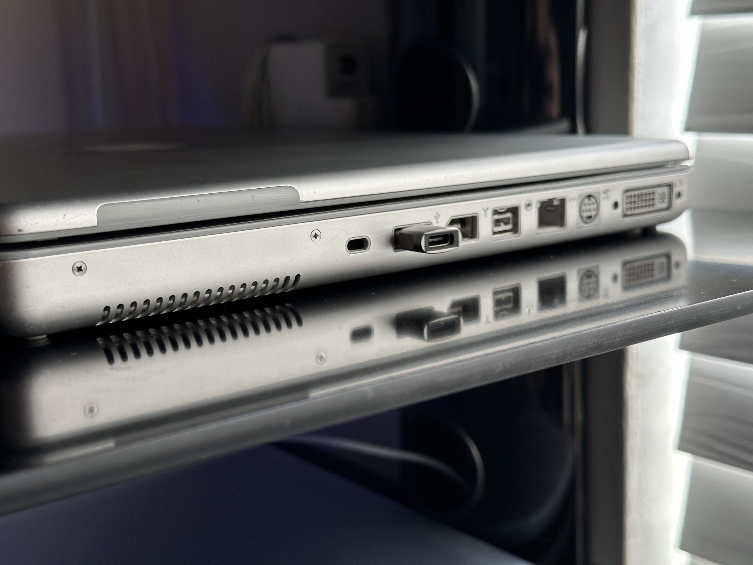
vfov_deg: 30.3
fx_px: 1044
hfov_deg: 39.7
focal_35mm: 48
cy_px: 282
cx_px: 376
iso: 100
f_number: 1.78
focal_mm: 6.86
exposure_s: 1/60
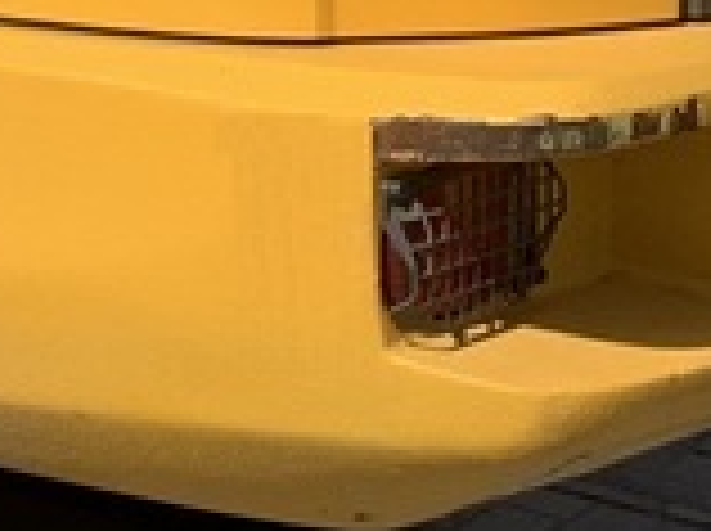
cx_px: -572
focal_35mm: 169
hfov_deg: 10.9
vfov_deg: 8.4
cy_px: -486
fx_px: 3466
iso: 25
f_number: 1.8
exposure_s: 1/2681
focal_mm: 4.25
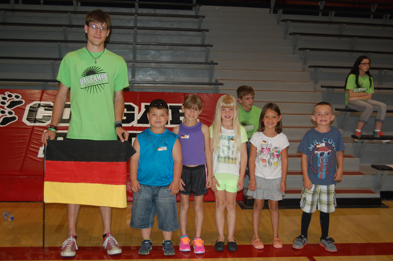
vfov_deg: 28.9
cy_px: 130
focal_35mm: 46
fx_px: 507
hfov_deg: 42.4
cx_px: 196
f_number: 4.5
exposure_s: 1/60
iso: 400
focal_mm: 31
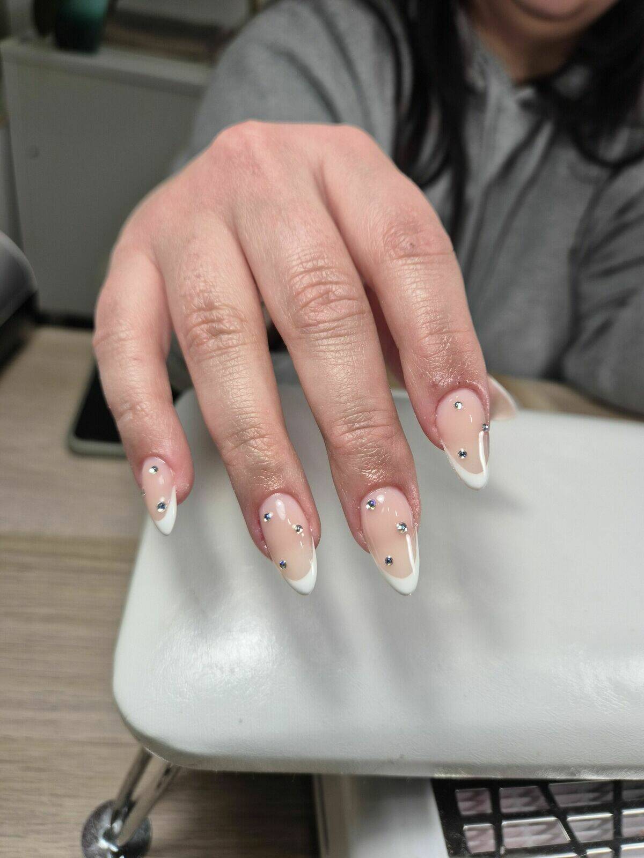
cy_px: 429
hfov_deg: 58.9
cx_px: 322
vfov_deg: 73.9
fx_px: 571
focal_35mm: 23
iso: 25
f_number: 1.8
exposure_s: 1/100
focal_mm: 5.4
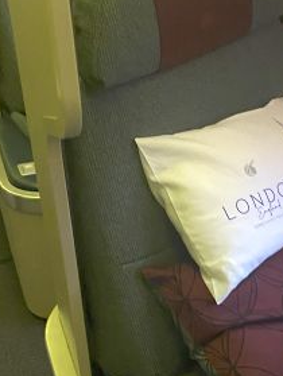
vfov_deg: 28.9
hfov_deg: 20.5
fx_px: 729
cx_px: 342
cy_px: 177
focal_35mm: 67
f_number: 1.8
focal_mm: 4.25
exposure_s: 1/25
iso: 640
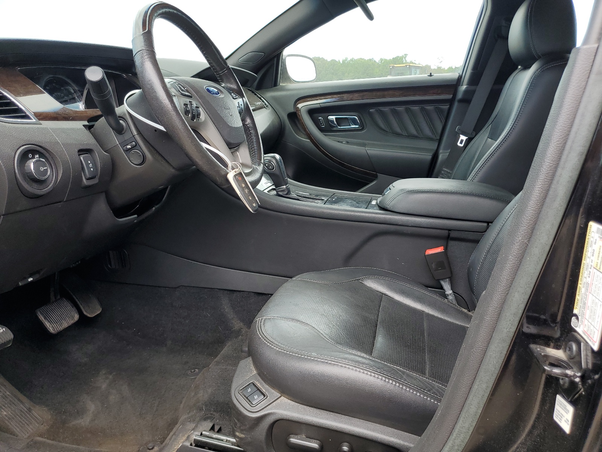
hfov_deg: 67.3
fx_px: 452
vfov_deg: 53.1
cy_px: 226
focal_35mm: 26
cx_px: 301
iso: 50
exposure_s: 1/370
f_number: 1.5
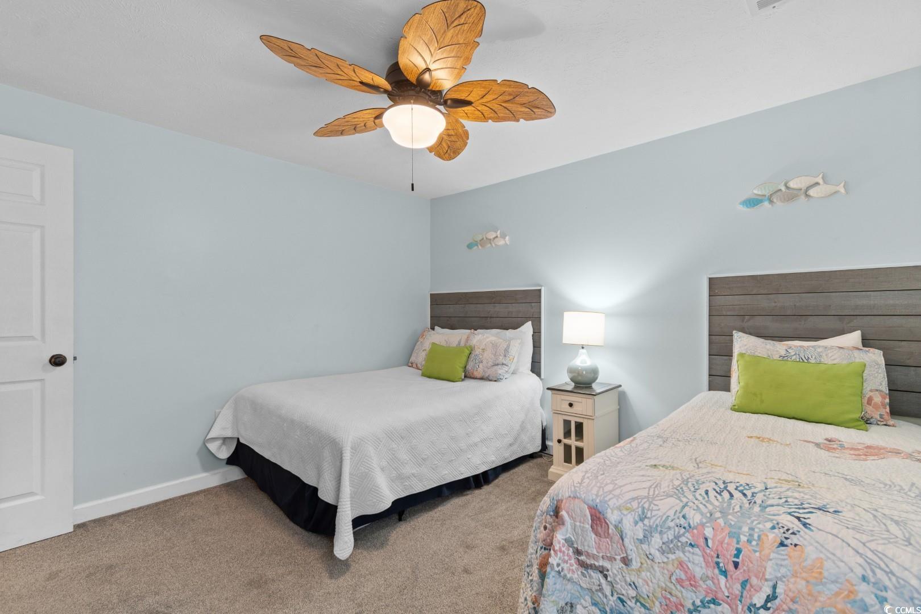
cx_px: 460
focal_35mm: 15
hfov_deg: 100.4
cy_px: 307
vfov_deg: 77.3
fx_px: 384
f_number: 4.5
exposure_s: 1/2
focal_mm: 10
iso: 100
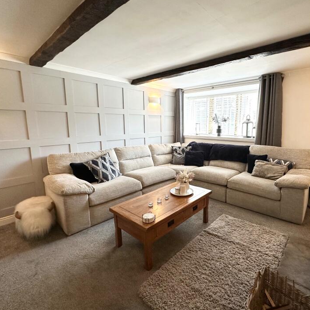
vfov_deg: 80.7
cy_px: 152
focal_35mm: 18
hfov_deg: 80.0
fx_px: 182
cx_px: 182
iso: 160
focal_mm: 2.22
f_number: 2.2
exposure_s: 1/99
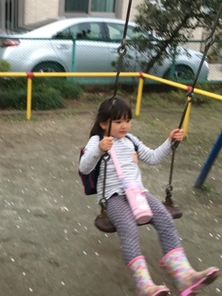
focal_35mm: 54
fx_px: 462
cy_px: 166
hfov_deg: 26.4
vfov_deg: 35.5
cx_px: 34
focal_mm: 4.15
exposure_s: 1/30
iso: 50
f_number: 2.2
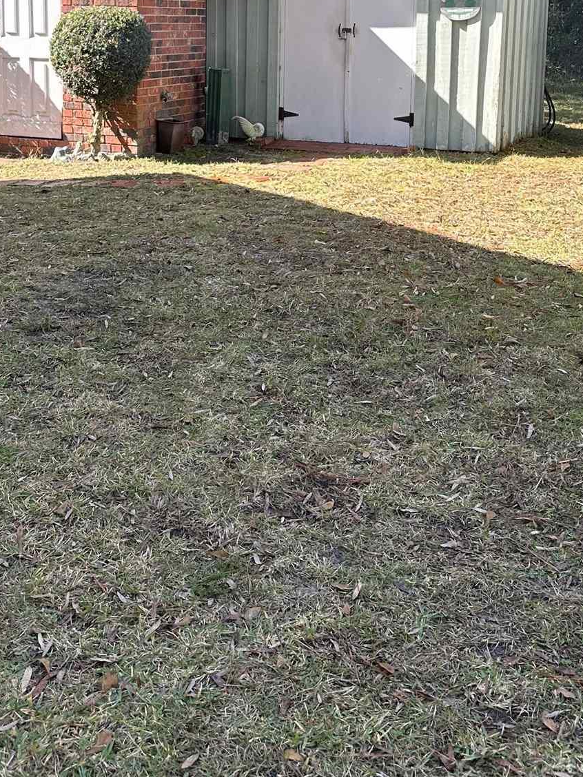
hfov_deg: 29.7
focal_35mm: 49
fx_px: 1100
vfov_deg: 37.4
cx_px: 283
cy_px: 143
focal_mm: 6.86
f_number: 1.78
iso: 80
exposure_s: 1/535
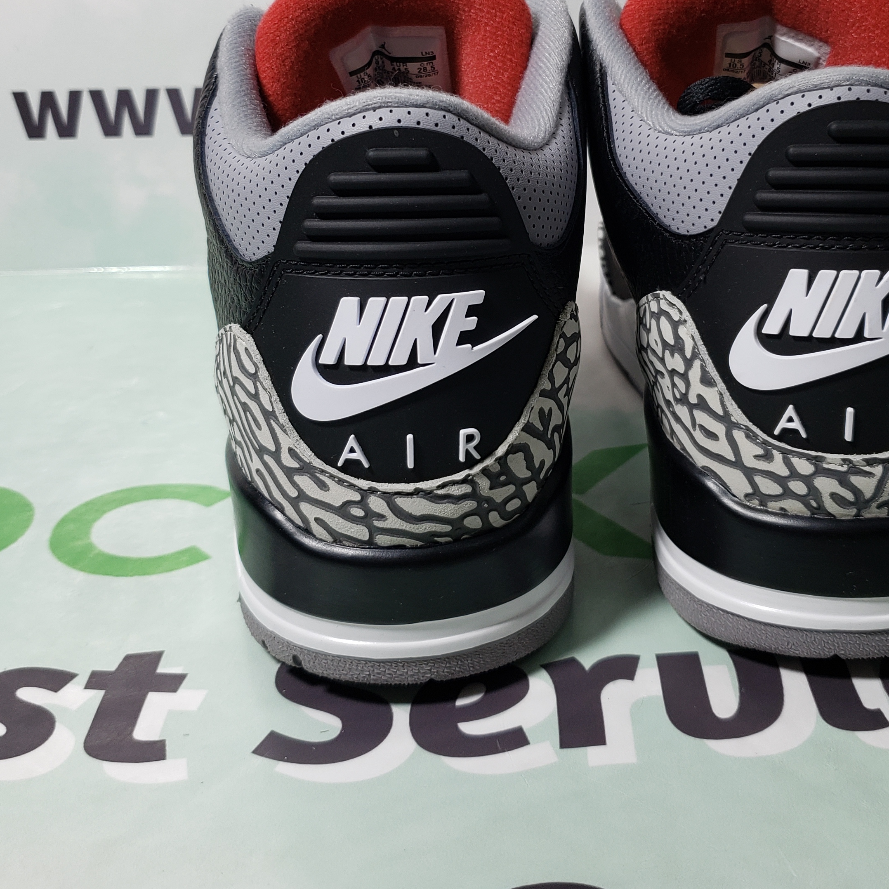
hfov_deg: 39.1
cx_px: 507
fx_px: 1249
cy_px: 287
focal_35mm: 43
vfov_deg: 38.7
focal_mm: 4.3
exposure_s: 1/340
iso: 50
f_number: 1.5
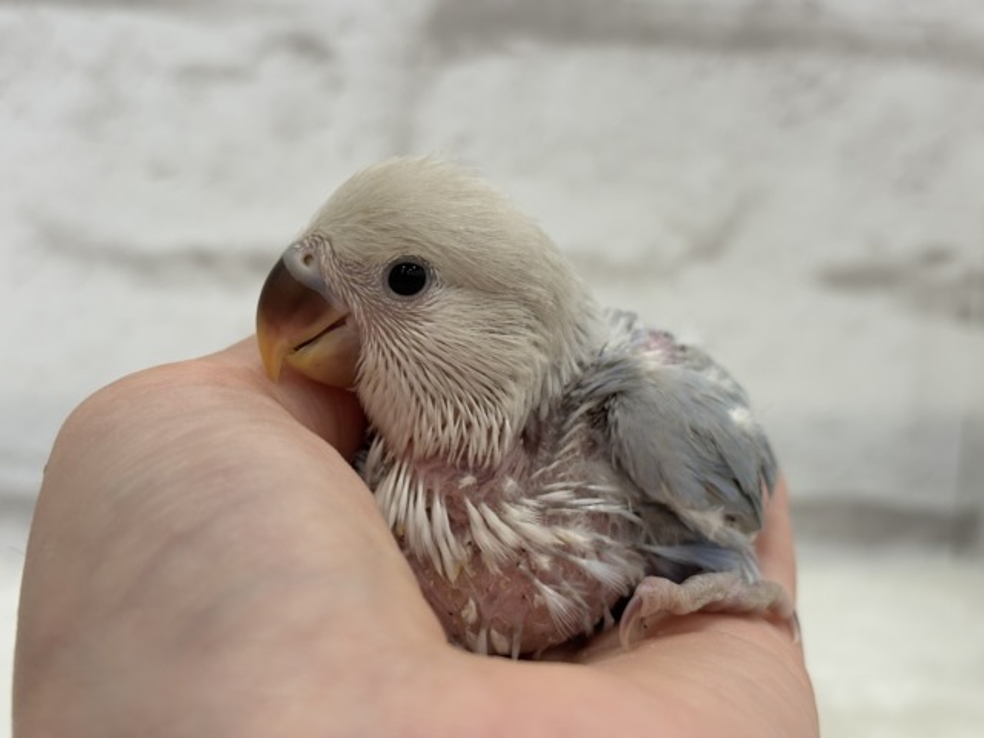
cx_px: 492
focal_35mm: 52
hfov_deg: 36.8
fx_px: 1478
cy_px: 369
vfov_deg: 28.0
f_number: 1.6
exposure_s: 1/100
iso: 64
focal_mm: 5.96
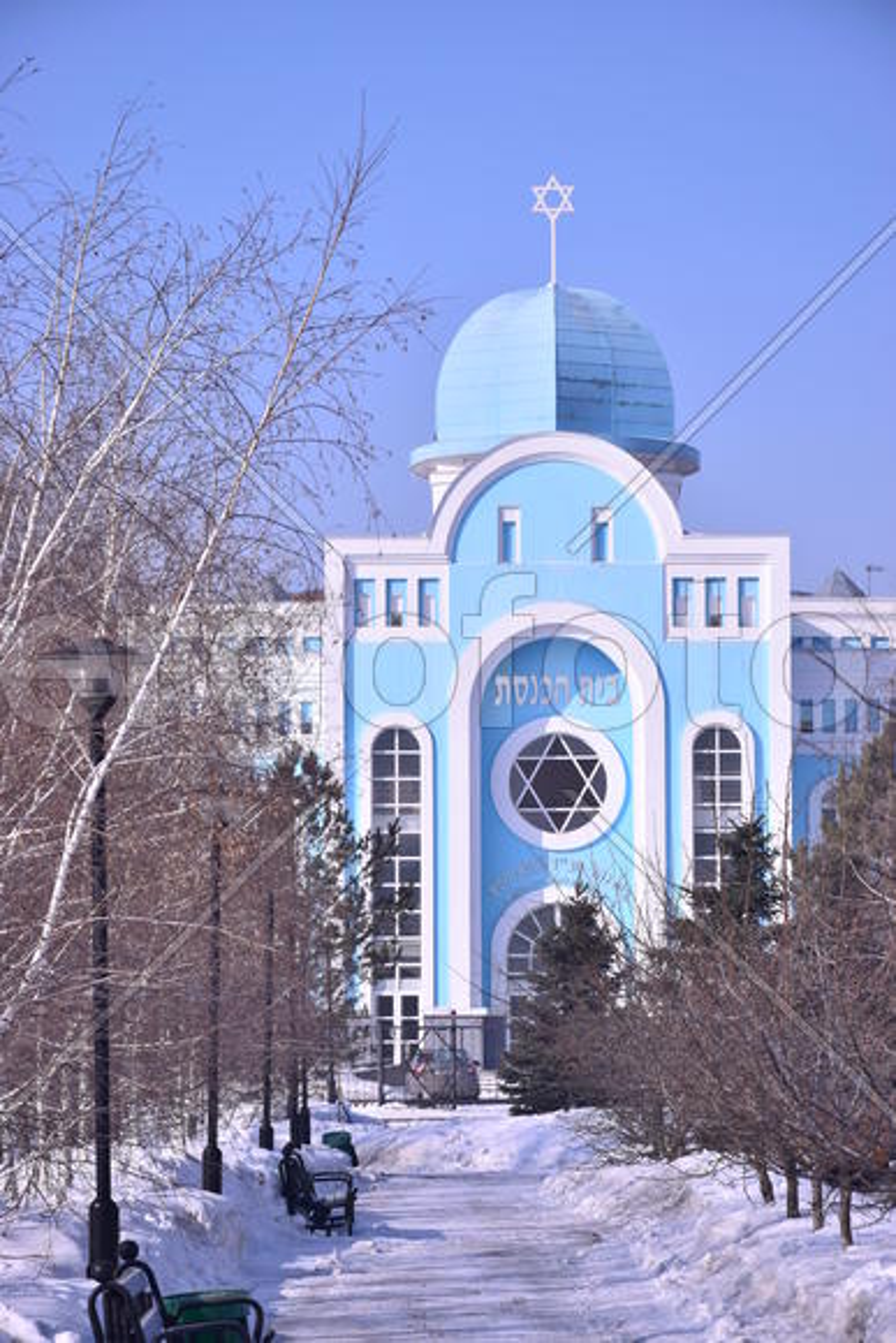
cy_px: 672
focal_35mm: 120
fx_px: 4477
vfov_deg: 17.1
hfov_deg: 11.4
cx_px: 448
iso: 100
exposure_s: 1/640
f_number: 7.1
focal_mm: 80
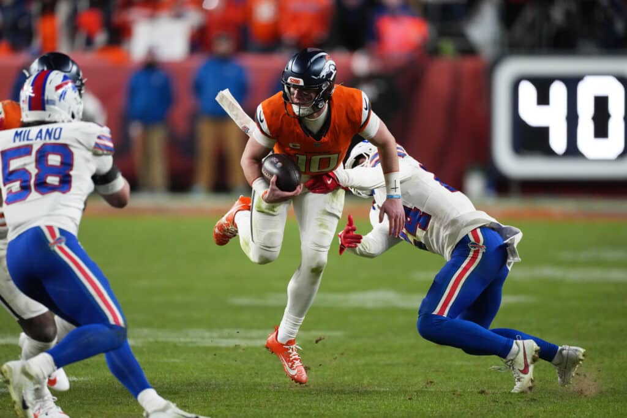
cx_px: 314
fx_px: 10451
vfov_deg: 2.3
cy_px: 209
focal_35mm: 600
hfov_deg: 3.4
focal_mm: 600
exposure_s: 1/2000
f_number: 4
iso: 4000
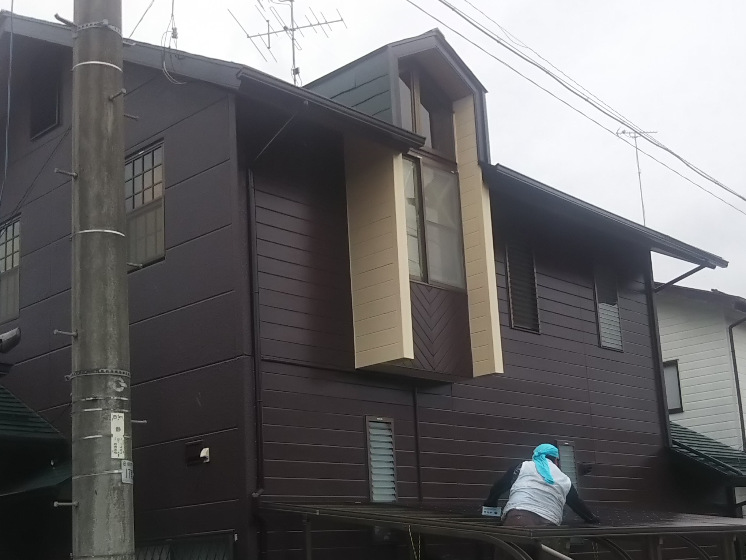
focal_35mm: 48
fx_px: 1034
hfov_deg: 39.6
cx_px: 400
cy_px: 359
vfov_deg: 30.1
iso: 20
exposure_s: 1/814
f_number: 2.2
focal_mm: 4
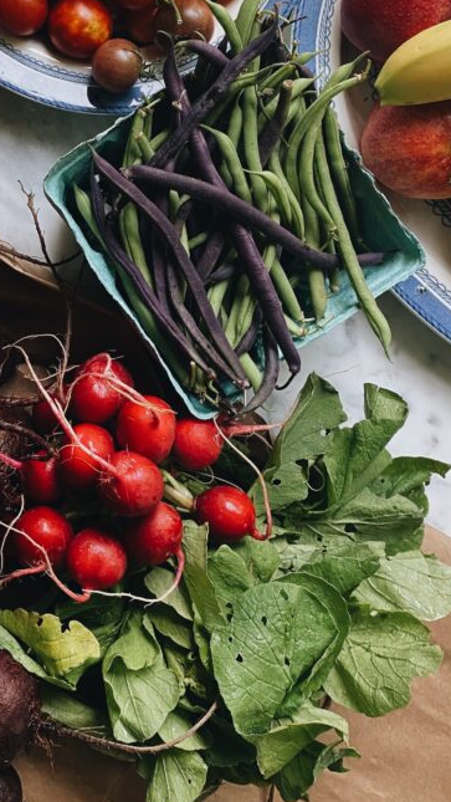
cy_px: 240
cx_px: 86
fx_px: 956
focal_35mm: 45
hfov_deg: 26.0
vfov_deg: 44.5
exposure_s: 1/60
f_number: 1.8
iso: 200
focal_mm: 4.25
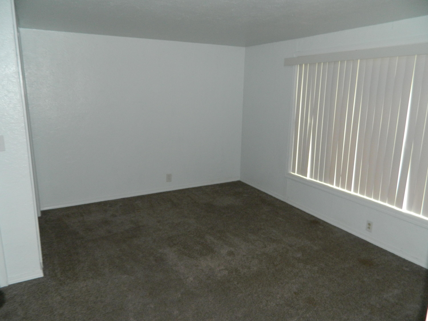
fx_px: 309
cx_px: 214
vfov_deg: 54.9
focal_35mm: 25
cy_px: 160
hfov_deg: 69.4
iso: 200
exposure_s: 1/30
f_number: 3.1
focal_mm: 4.5
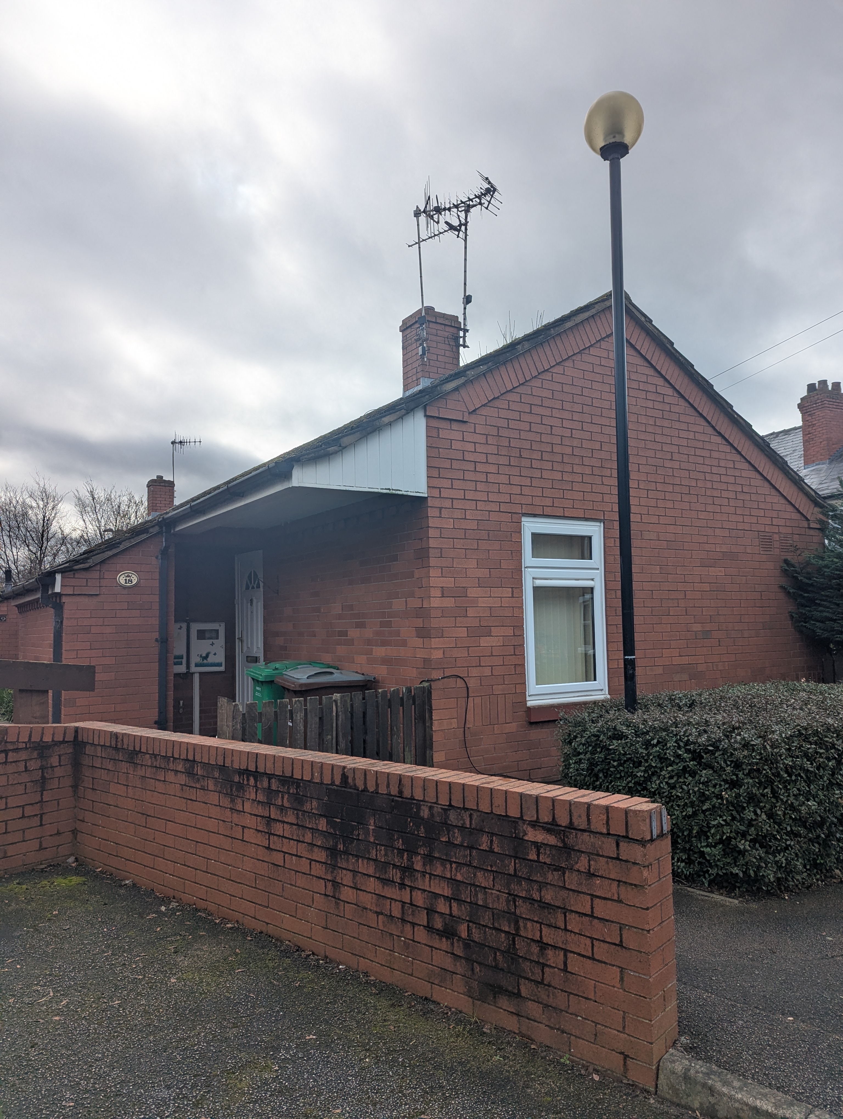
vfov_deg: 71.5
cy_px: 560
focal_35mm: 24
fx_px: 777
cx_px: 422
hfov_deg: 56.9
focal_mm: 6.81
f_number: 1.85
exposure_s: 1/1471
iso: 32
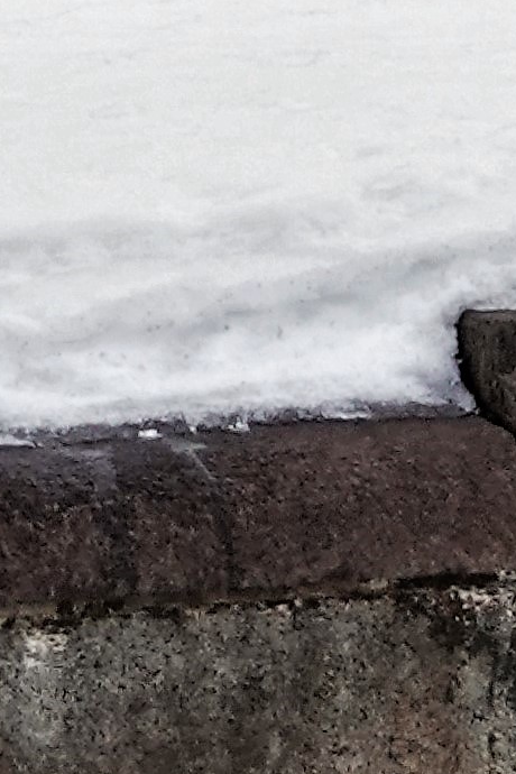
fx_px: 10470
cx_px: 334
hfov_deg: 2.8
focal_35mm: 487
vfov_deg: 4.1
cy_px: -1394
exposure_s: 1/25
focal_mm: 23.09
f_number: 11
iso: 200
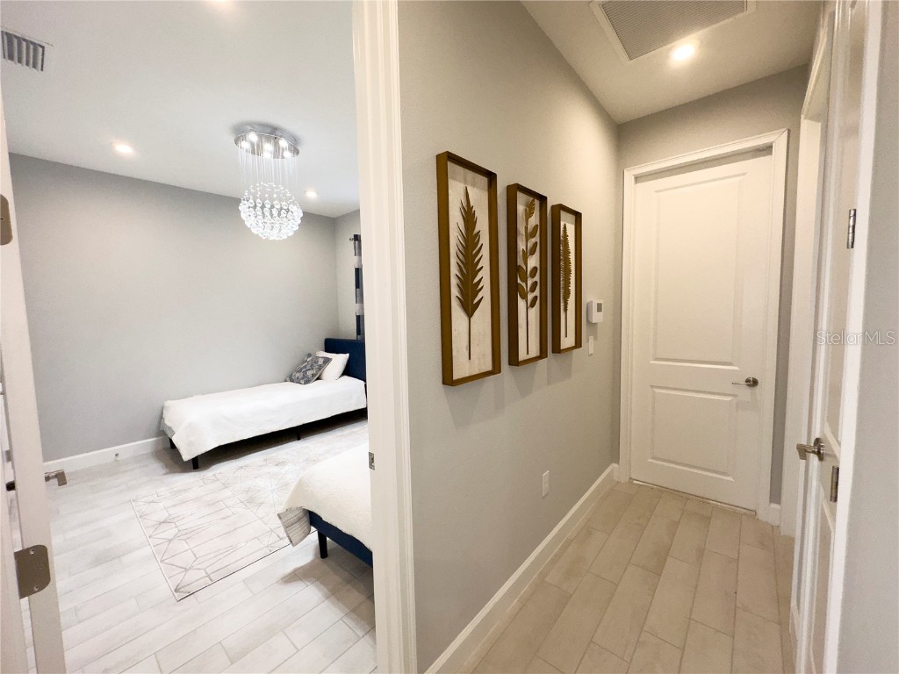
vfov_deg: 85.7
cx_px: 450
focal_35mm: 14
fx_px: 364
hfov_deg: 102.1
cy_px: 337
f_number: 2.2
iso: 100
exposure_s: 1/120
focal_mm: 2.22
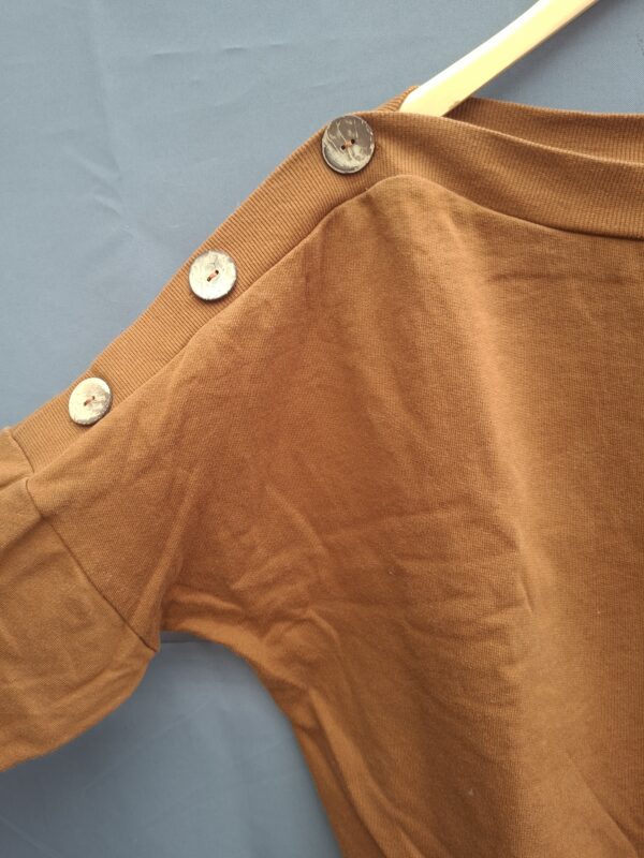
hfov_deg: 58.9
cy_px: 429
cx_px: 322
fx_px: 571
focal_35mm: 23
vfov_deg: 73.9
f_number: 1.8
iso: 125
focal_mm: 5.54
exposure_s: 1/100
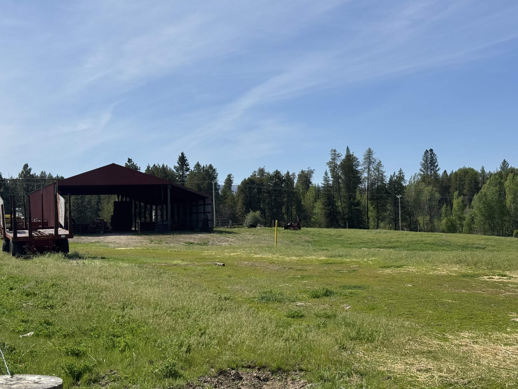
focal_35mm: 53
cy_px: 207
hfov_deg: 36.2
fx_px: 793
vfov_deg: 27.5
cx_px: 268
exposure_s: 1/6410
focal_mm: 6.76
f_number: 1.78
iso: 64
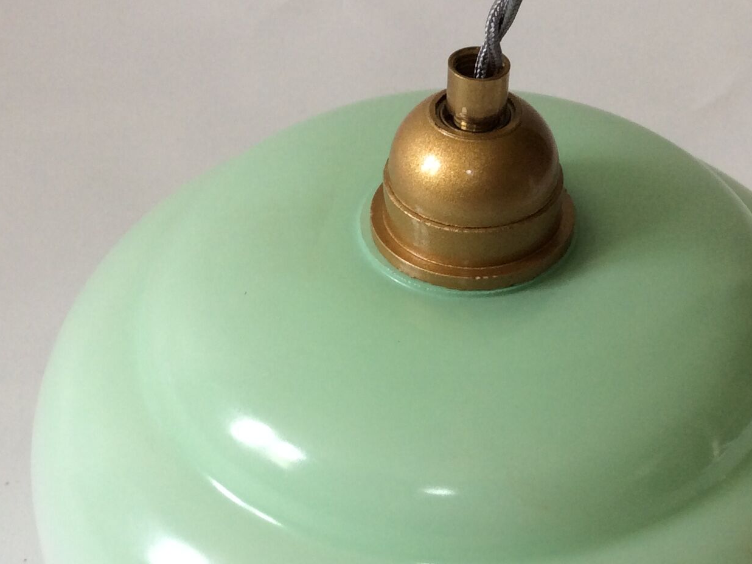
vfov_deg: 21.7
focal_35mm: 67
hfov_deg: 28.9
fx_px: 1456
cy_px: 452
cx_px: 434
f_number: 2.4
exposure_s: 1/33
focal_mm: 3.3
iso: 32
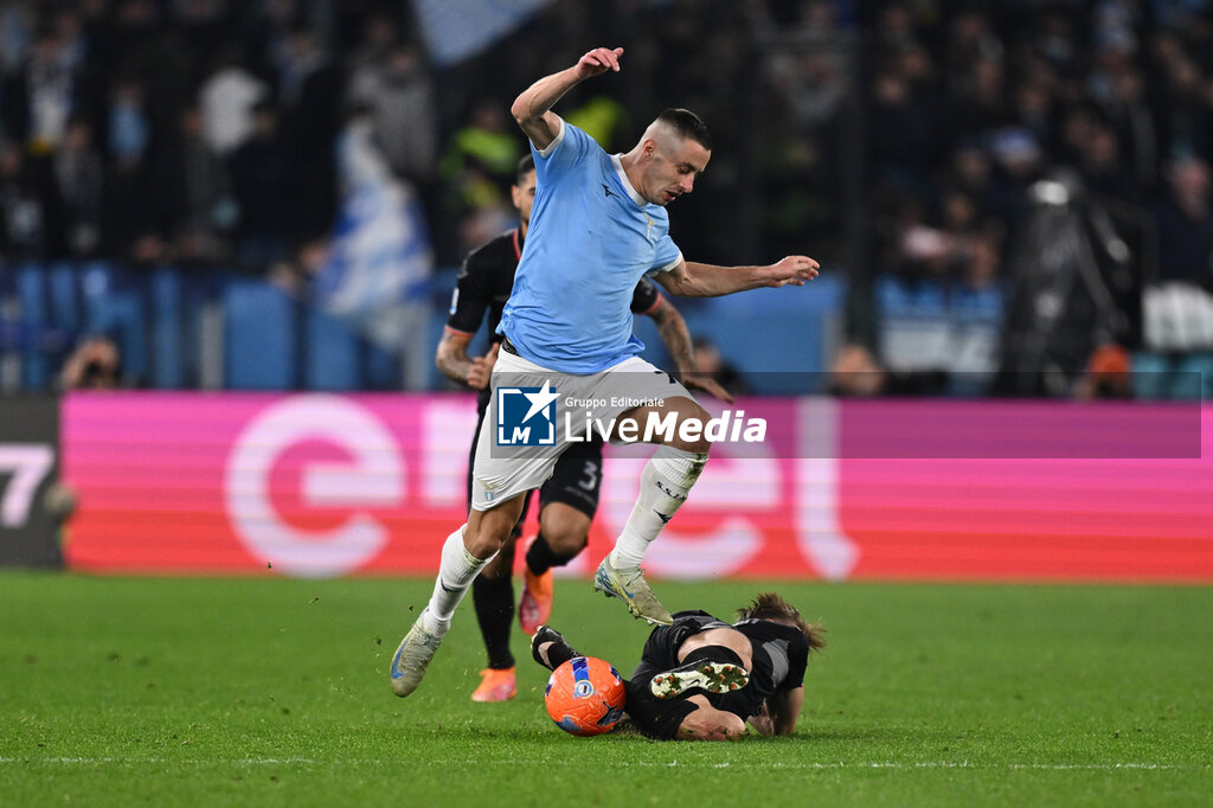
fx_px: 13473
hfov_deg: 5.2
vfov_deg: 3.4
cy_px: 404
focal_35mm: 400
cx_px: 606
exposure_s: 1/2000
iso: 1600
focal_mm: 400
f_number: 3.2
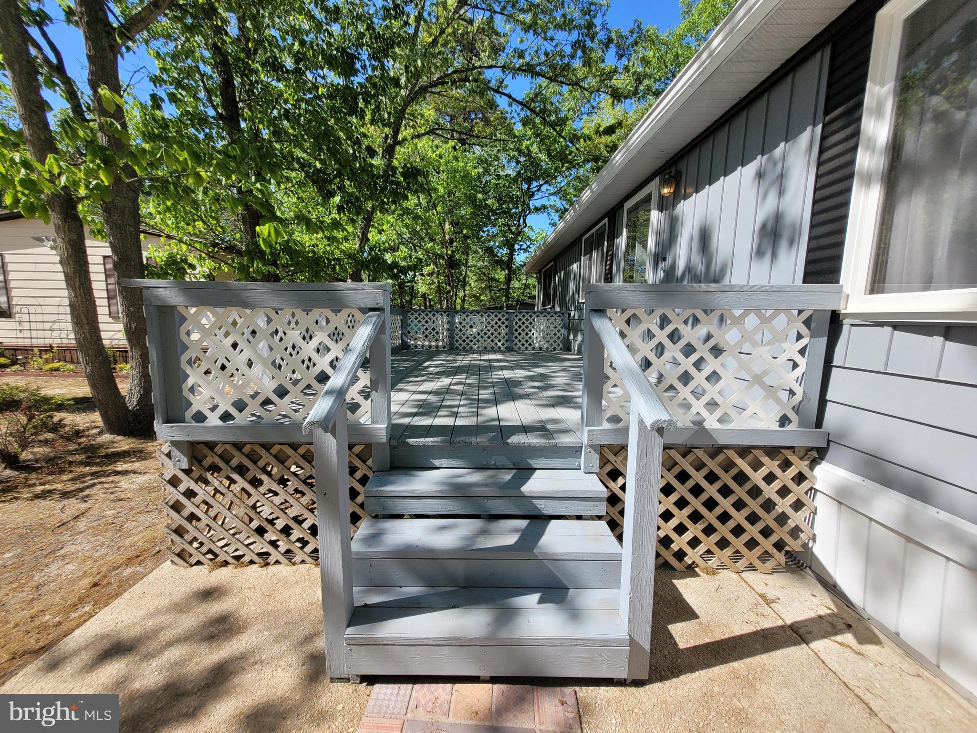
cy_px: 366
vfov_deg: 89.9
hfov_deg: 106.2
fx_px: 367
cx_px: 488
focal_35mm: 13
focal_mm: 1.74
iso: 40
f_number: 2.2
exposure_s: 1/1055
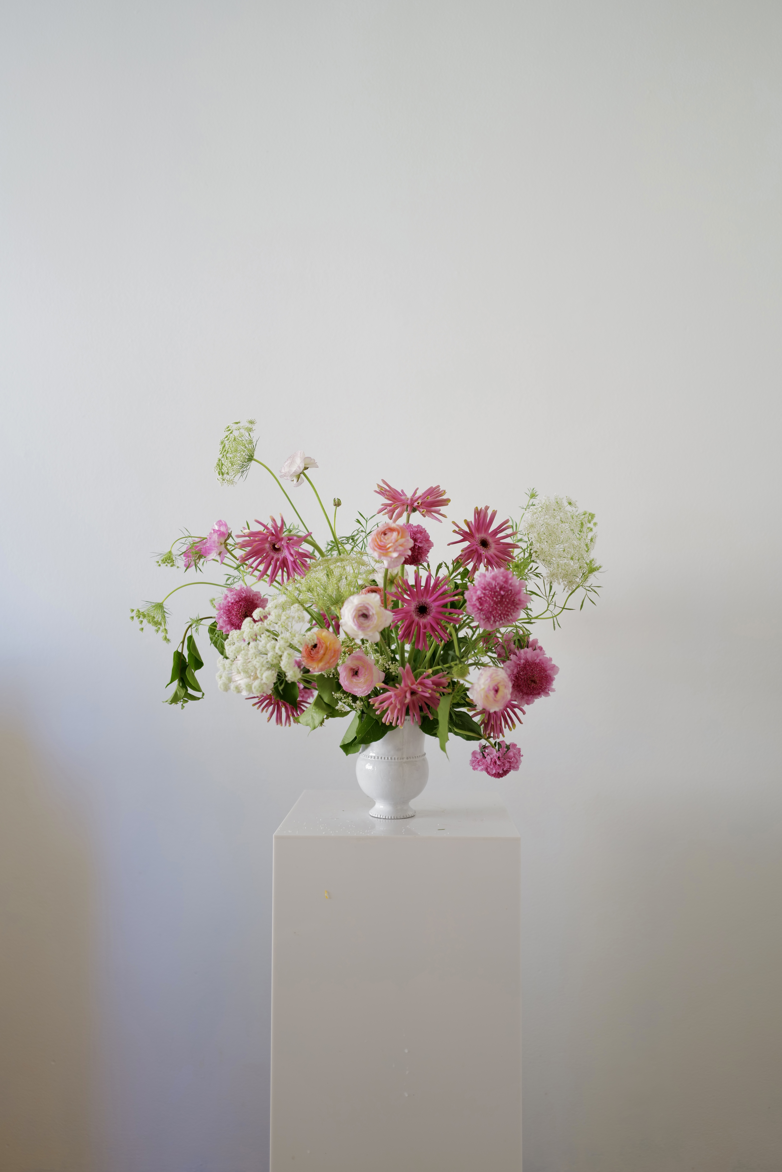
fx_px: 912
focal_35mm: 28
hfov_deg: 46.4
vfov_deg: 65.5
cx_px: 391
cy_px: 586
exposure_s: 1/50
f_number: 1.7
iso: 100
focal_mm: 28
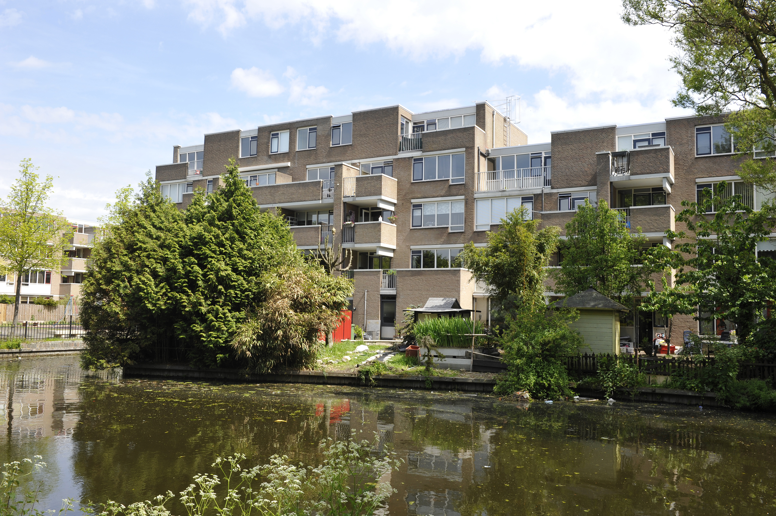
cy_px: 258
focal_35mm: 32
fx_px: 689
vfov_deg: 41.1
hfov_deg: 58.7
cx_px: 388
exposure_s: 1/160
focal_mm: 32
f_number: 13
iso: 400
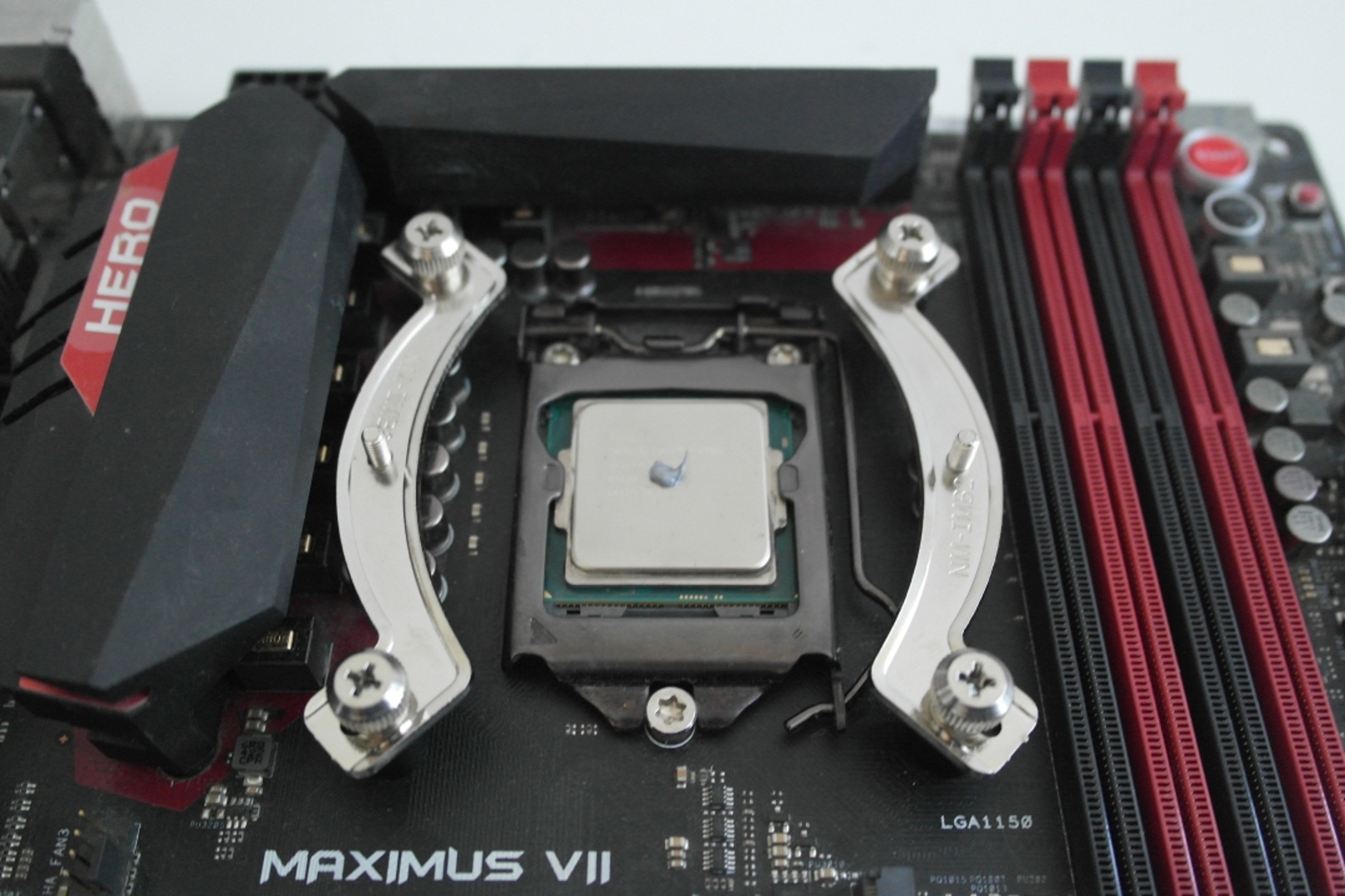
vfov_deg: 36.9
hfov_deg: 53.1
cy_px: 448
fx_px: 1345
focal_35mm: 36
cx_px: 672
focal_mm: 24
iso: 1600
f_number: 3.5
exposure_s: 1/20
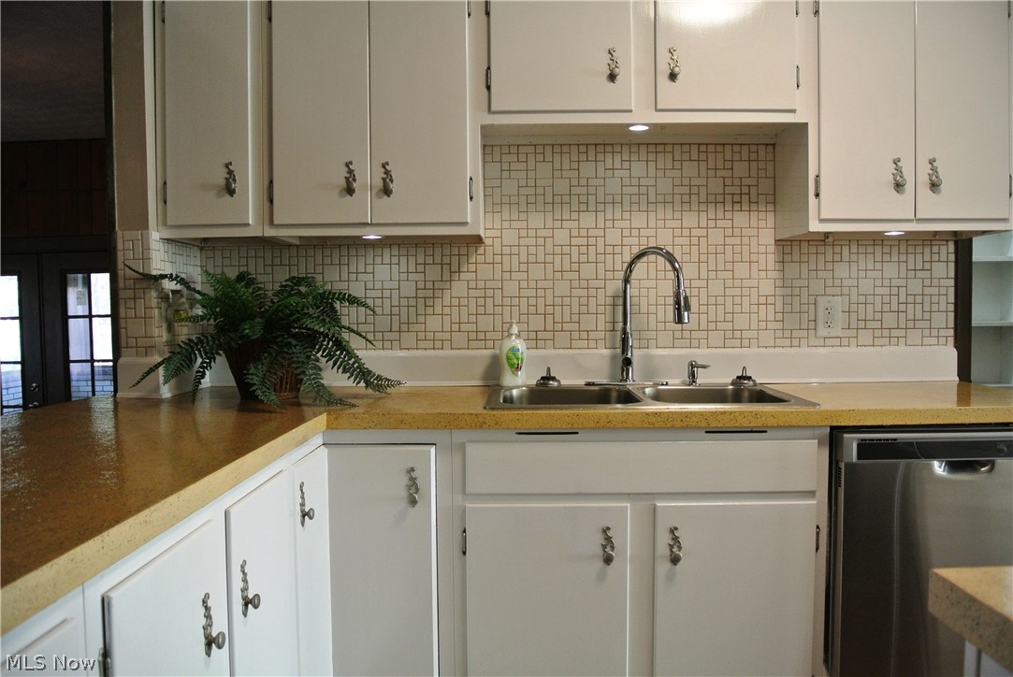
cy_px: 338
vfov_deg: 48.0
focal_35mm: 27
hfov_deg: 67.3
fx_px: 760
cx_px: 506
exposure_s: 1/60
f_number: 3.5
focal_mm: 10
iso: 320
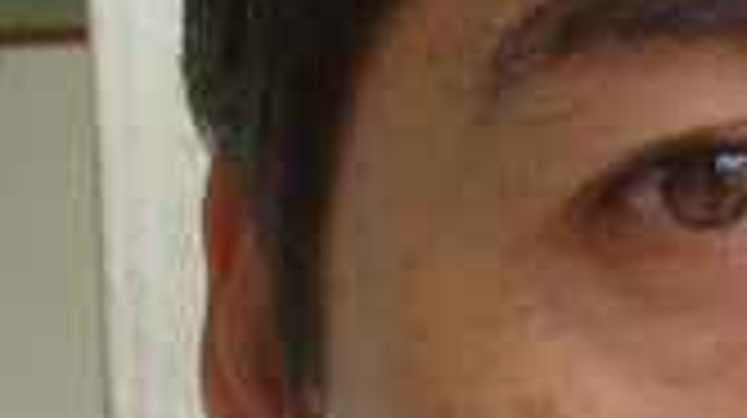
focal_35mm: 250
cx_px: 950
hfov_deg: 8.5
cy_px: 589
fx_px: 4947
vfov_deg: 4.8
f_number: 3.3
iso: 100
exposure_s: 1/30
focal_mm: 6.3
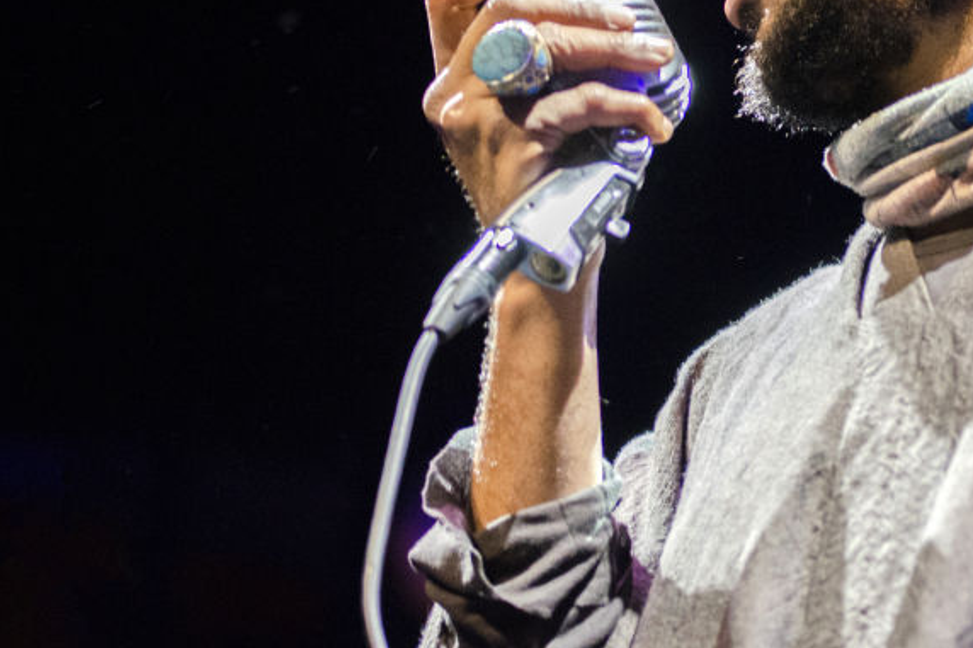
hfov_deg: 10.9
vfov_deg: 7.3
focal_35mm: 188
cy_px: 140
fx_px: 5079
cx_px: 799
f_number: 2.8
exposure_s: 1/30
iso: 2500
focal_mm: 70
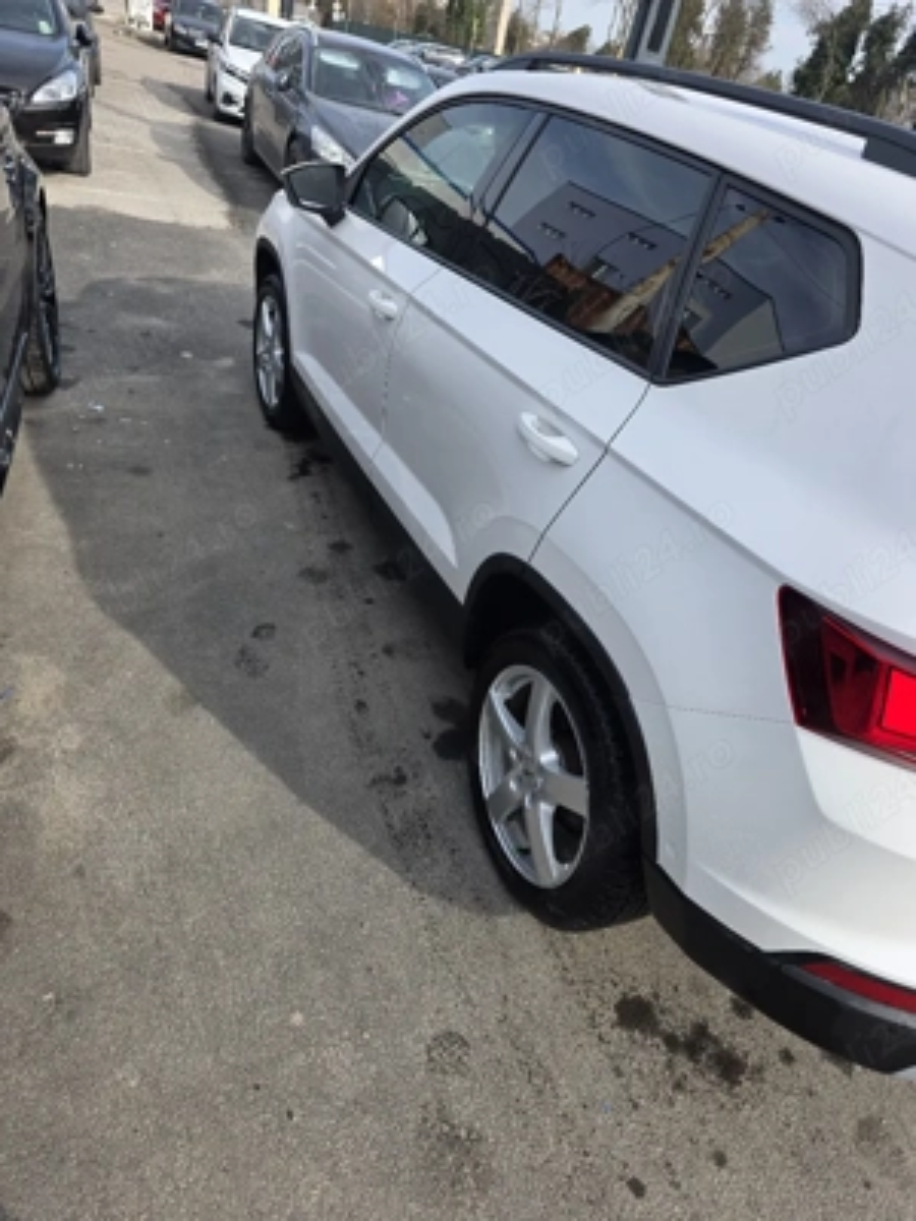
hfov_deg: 58.9
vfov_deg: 73.9
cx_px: 458
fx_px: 811
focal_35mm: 23
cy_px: 610
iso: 80
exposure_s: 1/2500
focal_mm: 6.3
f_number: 1.7
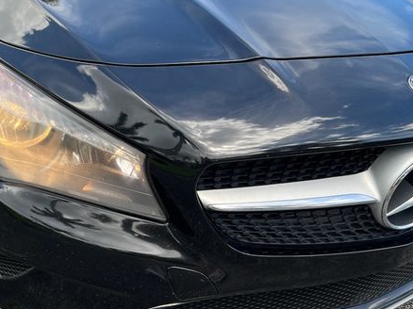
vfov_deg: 37.6
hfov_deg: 48.7
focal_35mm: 38
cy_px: 176
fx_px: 453
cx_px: 163
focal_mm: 5.7
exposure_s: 1/588
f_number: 1.5
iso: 50
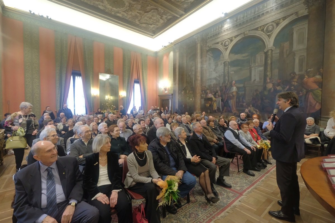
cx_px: 168
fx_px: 140
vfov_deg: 77.3
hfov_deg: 100.4
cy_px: 112
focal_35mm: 15
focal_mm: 10
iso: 3200
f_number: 4
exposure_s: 1/60
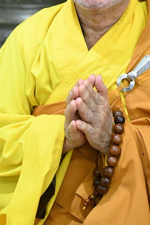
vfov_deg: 20.2
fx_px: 619
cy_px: 22
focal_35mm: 99
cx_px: 70
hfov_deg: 13.8
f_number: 4.5
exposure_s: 1/200
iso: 32000
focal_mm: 50
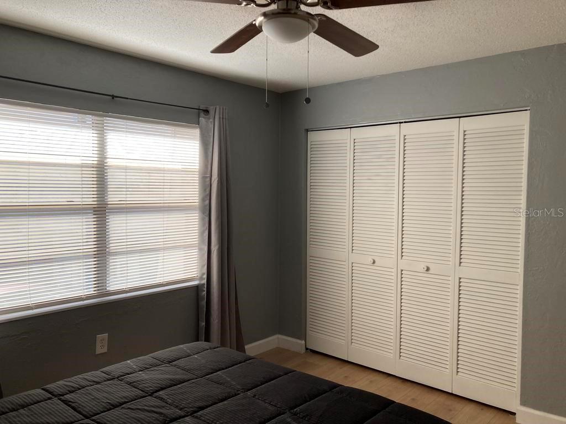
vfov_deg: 49.7
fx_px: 458
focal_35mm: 28
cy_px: 212
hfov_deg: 63.4
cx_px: 283
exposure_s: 1/121
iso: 32
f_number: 1.8
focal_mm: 3.99
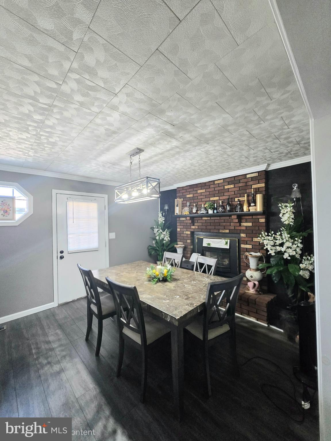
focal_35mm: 13
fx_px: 166
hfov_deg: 89.9
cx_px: 166
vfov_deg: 106.2
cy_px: 220
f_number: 2.2
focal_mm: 1.7
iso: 400
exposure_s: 1/60.2
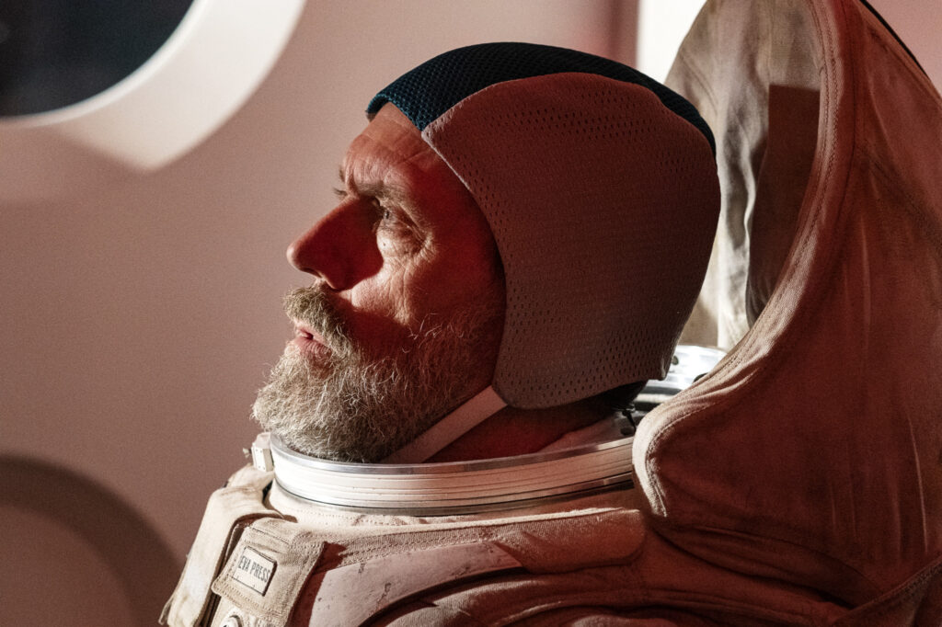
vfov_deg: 10.8
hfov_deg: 16.1
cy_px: 314
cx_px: 471
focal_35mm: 127
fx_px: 3322
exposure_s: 1/250
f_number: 5
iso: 6400
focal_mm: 85
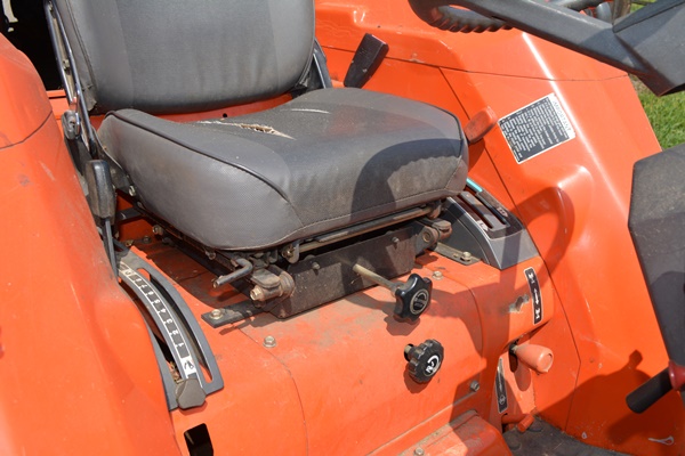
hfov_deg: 57.2
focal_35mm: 33
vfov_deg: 40.0
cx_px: 342
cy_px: 228
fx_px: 628
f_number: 8
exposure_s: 1/200
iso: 100
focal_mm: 22
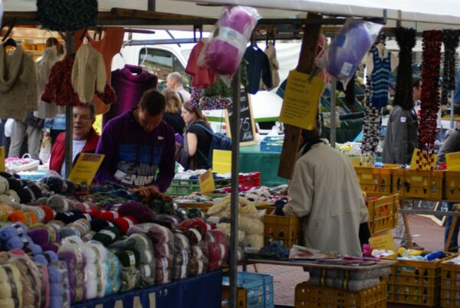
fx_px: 1343
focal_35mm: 105
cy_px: 154
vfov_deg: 13.1
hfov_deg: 19.4
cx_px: 230
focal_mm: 70
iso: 100
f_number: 4.5
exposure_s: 1/125
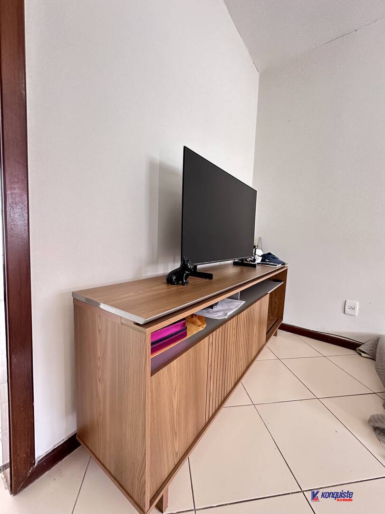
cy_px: 257
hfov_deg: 85.7
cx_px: 192
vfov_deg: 102.1
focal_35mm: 14
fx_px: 208
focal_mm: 2.22
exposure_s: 1/60
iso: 320
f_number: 2.2
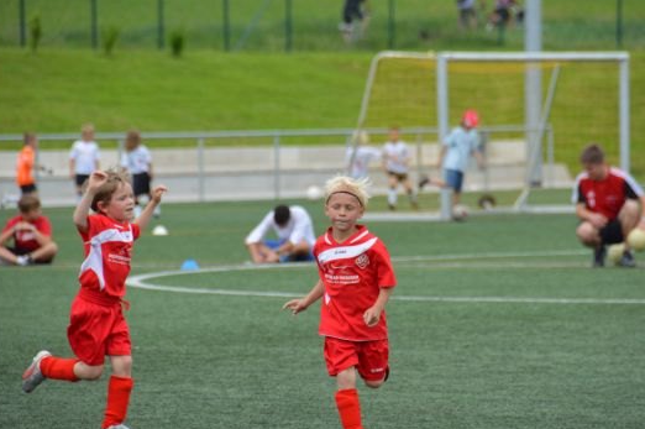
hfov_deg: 6.0
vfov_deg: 4.0
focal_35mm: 345
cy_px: 226
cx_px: 353
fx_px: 6175
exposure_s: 1/1250
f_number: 5.6
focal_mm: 200
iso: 400
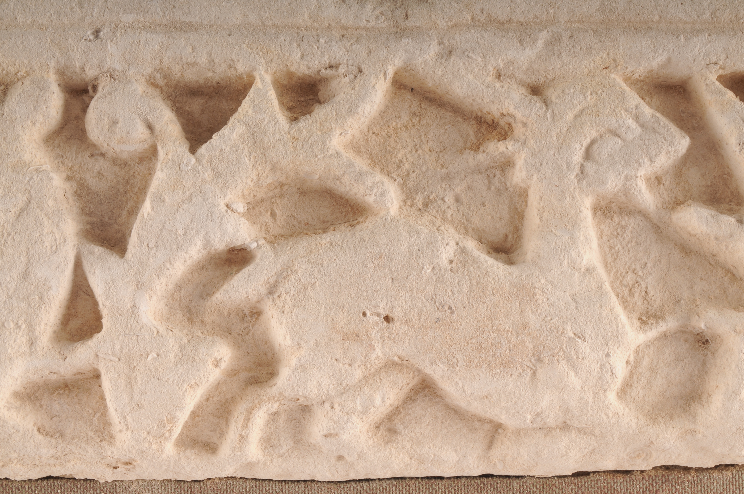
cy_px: 247
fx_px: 1424
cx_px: 372
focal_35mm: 69
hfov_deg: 29.3
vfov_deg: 19.7
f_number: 22
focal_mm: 46
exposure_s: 1/250
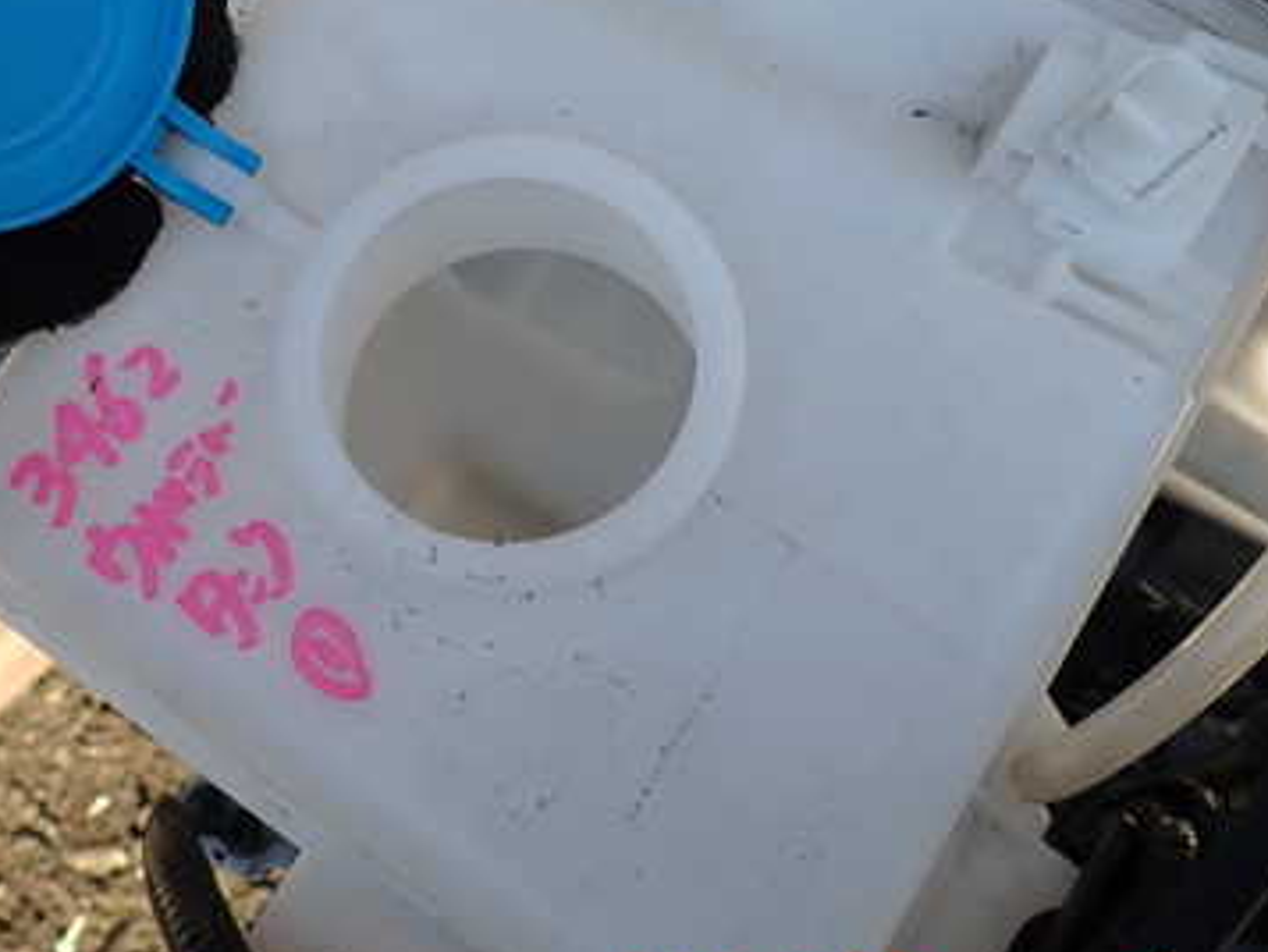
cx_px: 366
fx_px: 1539
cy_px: 238
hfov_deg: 43.8
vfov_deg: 33.7
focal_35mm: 42
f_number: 2.8
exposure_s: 1/250
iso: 100
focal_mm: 4.5
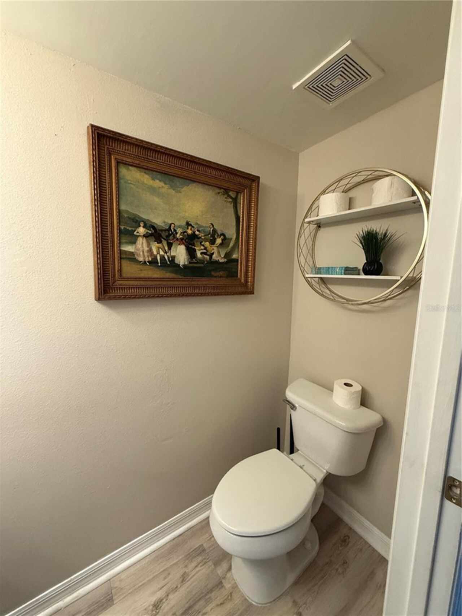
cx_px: 231
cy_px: 308
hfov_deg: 85.7
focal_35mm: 14
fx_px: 249
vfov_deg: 102.1
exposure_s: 1/60
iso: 500
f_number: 2.2
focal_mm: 2.22
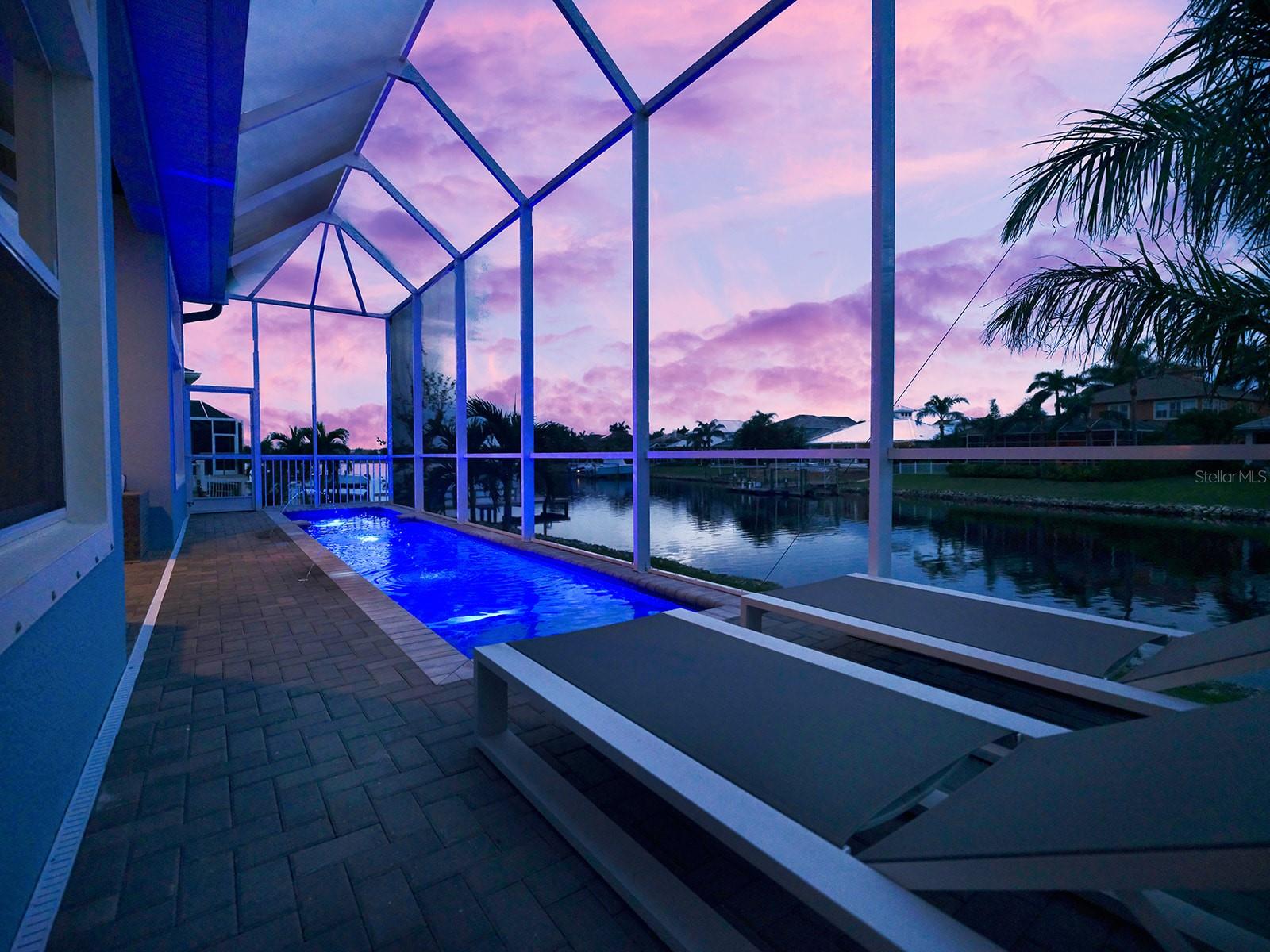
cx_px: 635
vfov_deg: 78.1
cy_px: 476
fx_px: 587
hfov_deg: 94.5
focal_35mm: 16
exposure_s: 1/250
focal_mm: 20
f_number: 4
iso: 6400
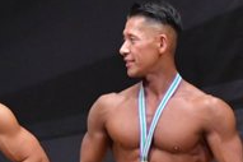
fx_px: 6582
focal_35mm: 976
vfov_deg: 1.4
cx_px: 330
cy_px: 276
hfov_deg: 2.1
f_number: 5.6
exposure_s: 1/400
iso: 6400
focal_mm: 160
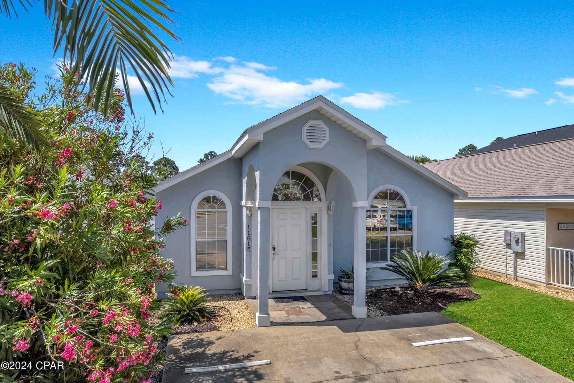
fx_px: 351
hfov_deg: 78.6
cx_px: 287
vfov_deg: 57.2
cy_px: 192
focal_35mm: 22
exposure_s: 1/2000
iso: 130
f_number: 2.8
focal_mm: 8.38
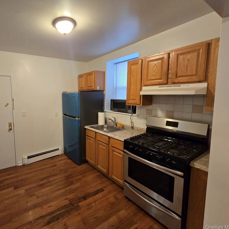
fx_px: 120
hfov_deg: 84.6
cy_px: 111
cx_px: 78
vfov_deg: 87.4
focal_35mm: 16
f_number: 2.2
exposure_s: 1/60
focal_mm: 2.2
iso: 500
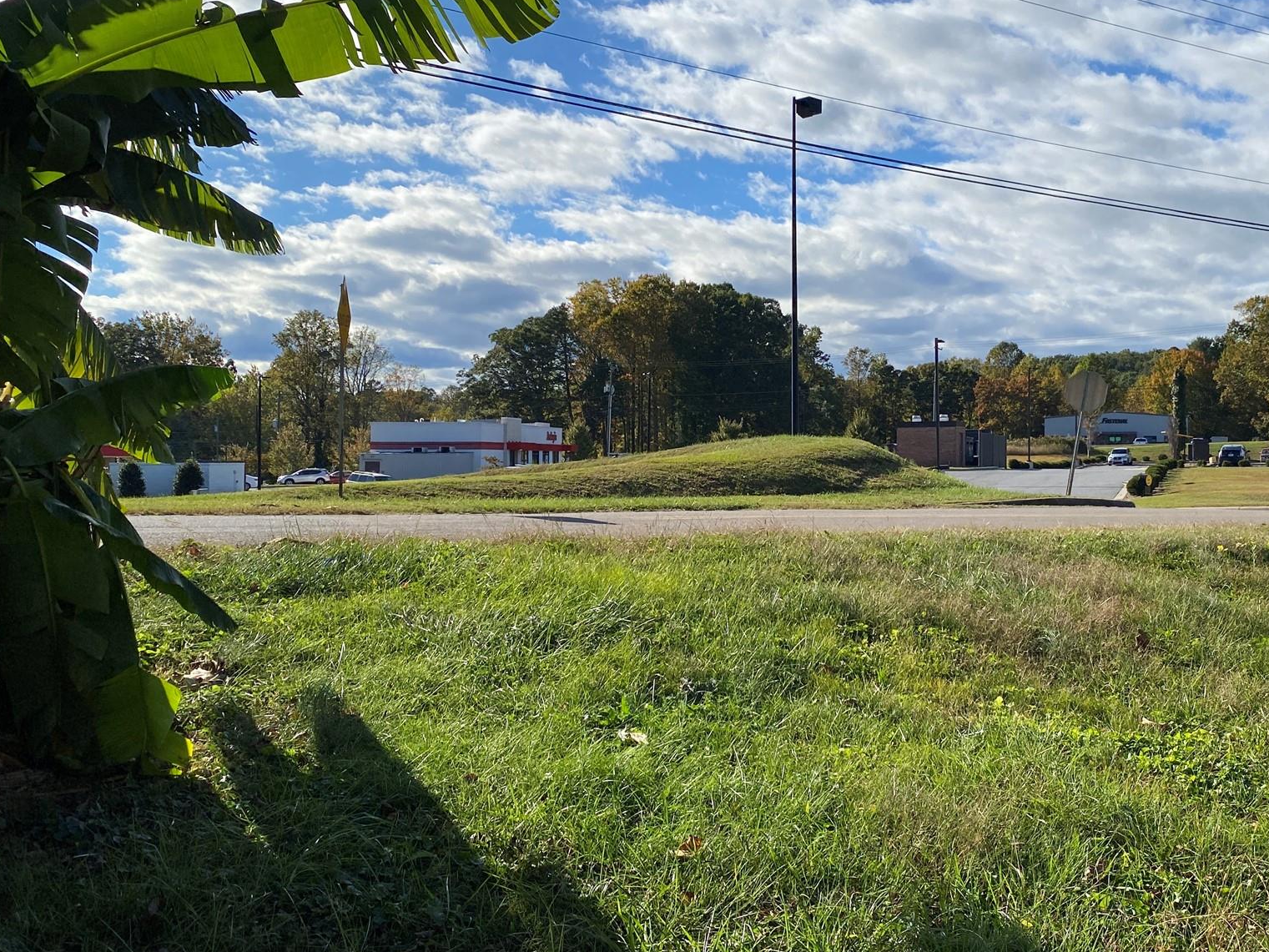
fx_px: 1283
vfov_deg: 40.7
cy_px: 438
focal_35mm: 35
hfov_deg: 51.9
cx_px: 822
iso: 32
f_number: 1.8
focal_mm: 4.25
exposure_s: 1/4808
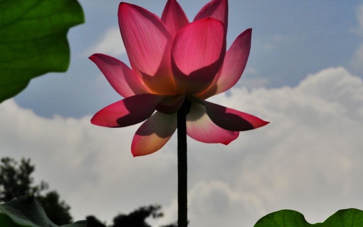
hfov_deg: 8.6
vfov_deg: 5.4
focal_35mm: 243
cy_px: 25
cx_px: 182
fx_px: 2401
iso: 200
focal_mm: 105
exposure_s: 1/1250
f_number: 14
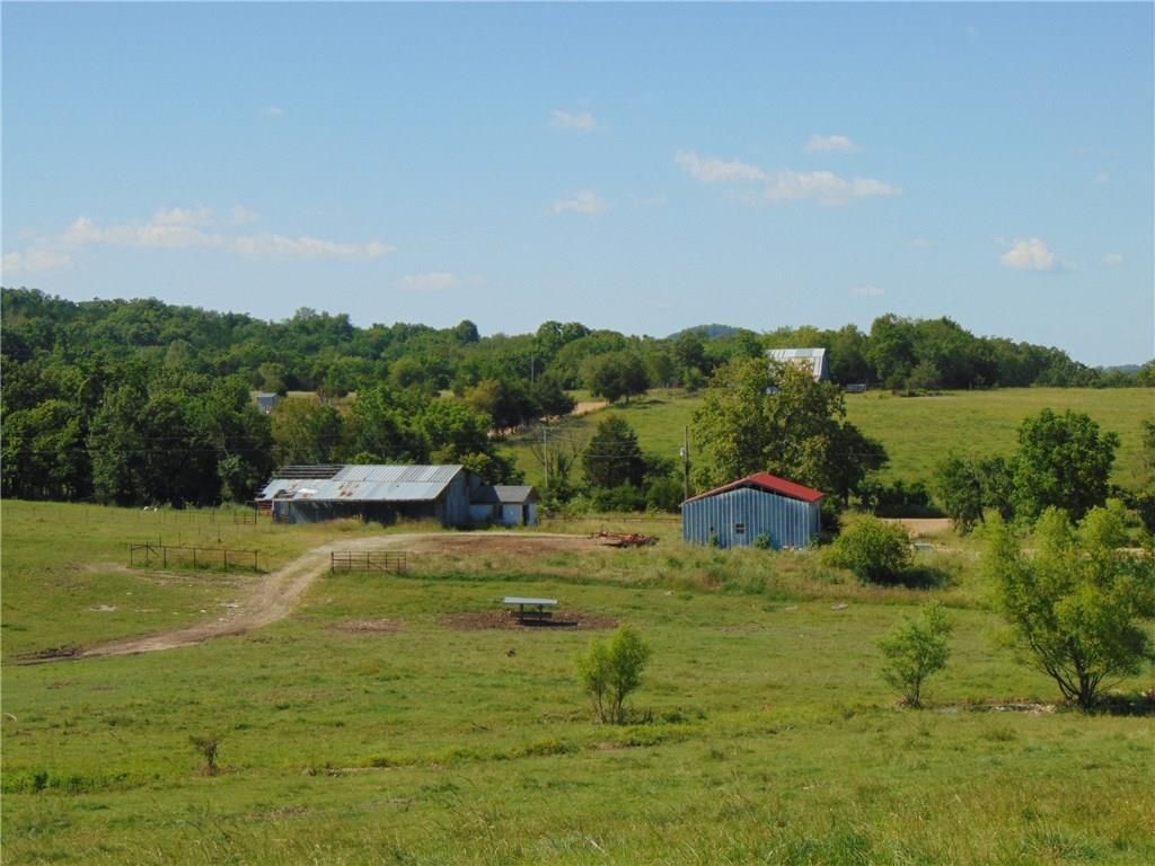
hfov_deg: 27.4
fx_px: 2369
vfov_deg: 20.7
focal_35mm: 71
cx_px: 578
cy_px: 433
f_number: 3.7
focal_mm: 12.8
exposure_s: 1/1000
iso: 80
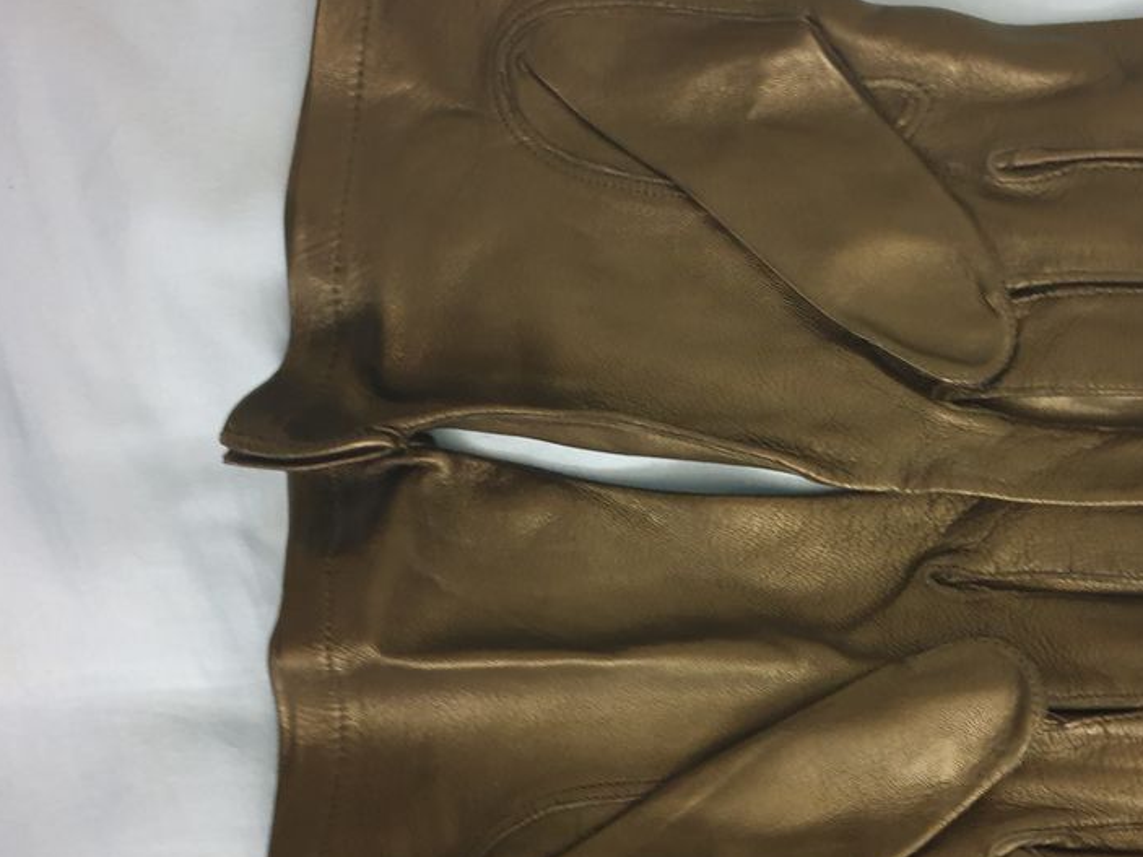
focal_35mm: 37
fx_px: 1222
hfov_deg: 49.4
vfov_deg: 38.5
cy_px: 499
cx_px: 751
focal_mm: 4.3
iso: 500
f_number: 1.5
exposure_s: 1/10
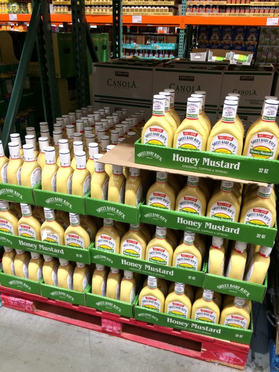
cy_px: 186
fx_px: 312
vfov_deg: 61.7
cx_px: 140
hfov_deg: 48.2
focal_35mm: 29
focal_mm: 4.15
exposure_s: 1/30
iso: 125
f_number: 2.2
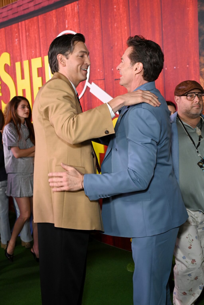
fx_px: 425
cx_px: 102
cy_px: 152
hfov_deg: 27.0
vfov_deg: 39.6
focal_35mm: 50
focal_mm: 50
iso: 3200
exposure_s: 1/160
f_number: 6.3
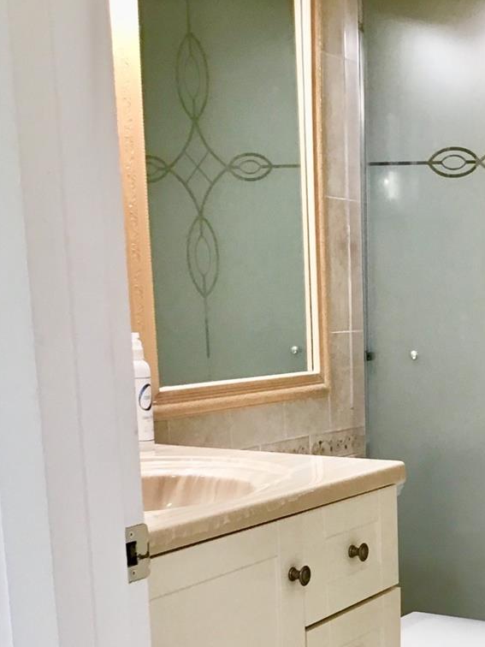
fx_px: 1177
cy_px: 572
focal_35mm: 63
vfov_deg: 29.6
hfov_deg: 22.4
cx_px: 487
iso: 64
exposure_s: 1/30
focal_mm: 3.3
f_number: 2.4
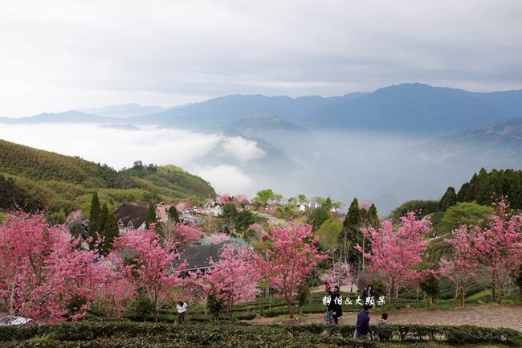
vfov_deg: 53.1
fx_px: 348
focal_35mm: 24
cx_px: 261
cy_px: 174
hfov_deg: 73.8
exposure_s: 1/500
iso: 125
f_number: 2.8
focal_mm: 9
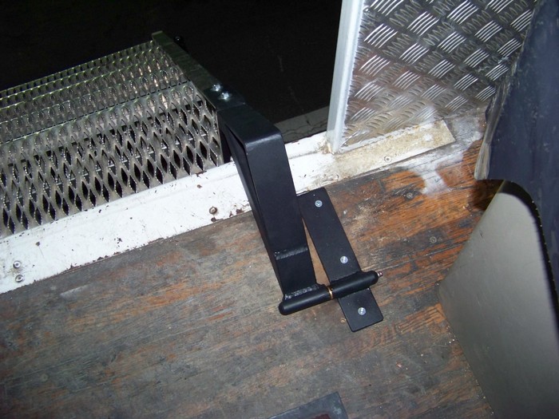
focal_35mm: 36
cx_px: 280
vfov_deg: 39.7
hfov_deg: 51.4
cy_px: 210
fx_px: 581
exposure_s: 1/30
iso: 200
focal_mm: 5.85
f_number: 2.8
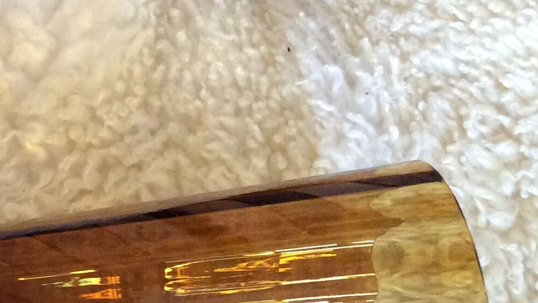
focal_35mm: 91
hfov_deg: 22.5
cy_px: 254
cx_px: -7
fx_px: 1298
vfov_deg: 13.2
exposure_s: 1/25
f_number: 2.4
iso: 250
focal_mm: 3.3
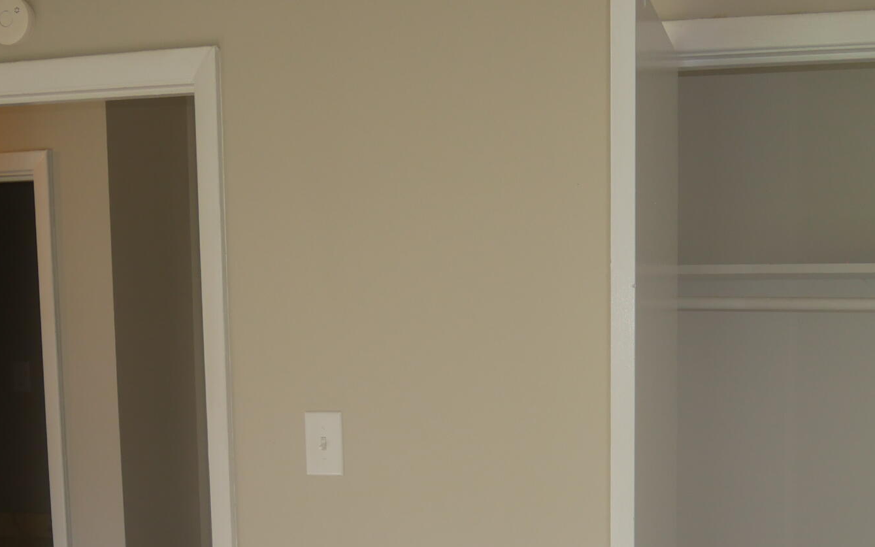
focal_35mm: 57
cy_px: 553
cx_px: 586
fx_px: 1359
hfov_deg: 35.3
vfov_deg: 21.9
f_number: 3.5
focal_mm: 12
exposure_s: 1/80
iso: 200
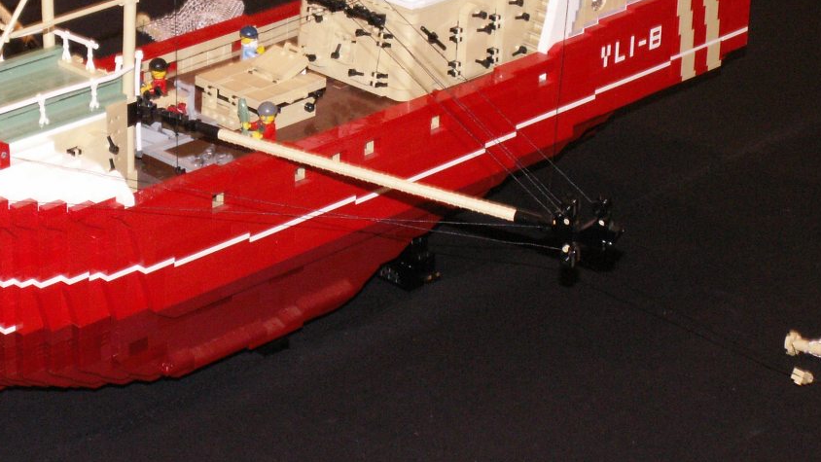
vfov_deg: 10.8
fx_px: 2417
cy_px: 13
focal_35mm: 111
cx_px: 205
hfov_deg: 19.1
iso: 160
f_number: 3.2
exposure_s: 1/50
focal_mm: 10.45
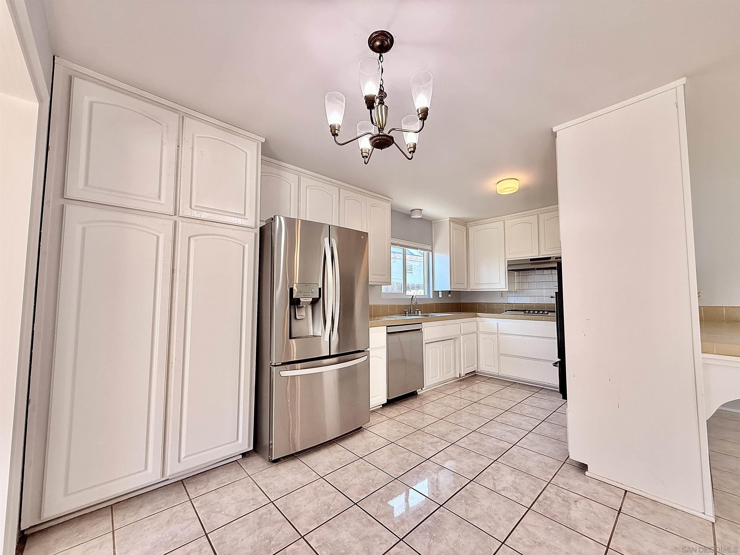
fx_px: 299
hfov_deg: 102.1
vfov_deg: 85.7
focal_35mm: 14
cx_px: 370
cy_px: 278
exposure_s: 1/120
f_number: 2.2
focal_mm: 2.22
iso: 160
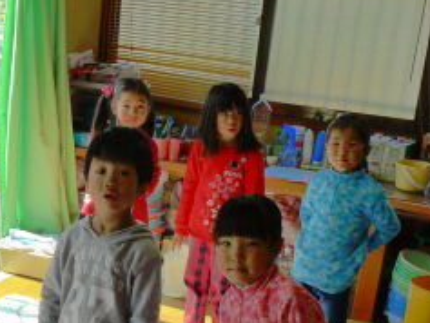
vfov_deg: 17.6
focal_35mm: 81
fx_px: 1007
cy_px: 363
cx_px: 85
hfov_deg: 23.7
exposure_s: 1/250
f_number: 6.3
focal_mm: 16
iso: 400
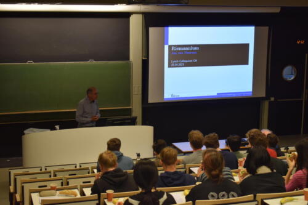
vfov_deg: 21.6
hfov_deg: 31.9
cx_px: 154
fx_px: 539
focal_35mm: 63
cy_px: 102
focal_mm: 42
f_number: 5
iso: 900
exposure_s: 1/60
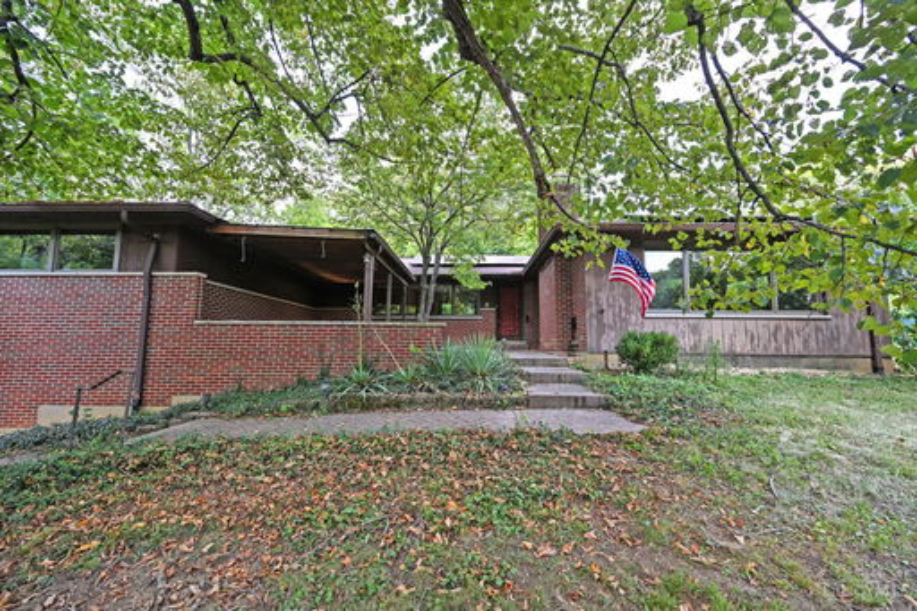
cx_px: 458
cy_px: 306
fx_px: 356
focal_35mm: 14
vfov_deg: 81.2
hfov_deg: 104.3
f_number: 4
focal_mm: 14
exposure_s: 1/250
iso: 400
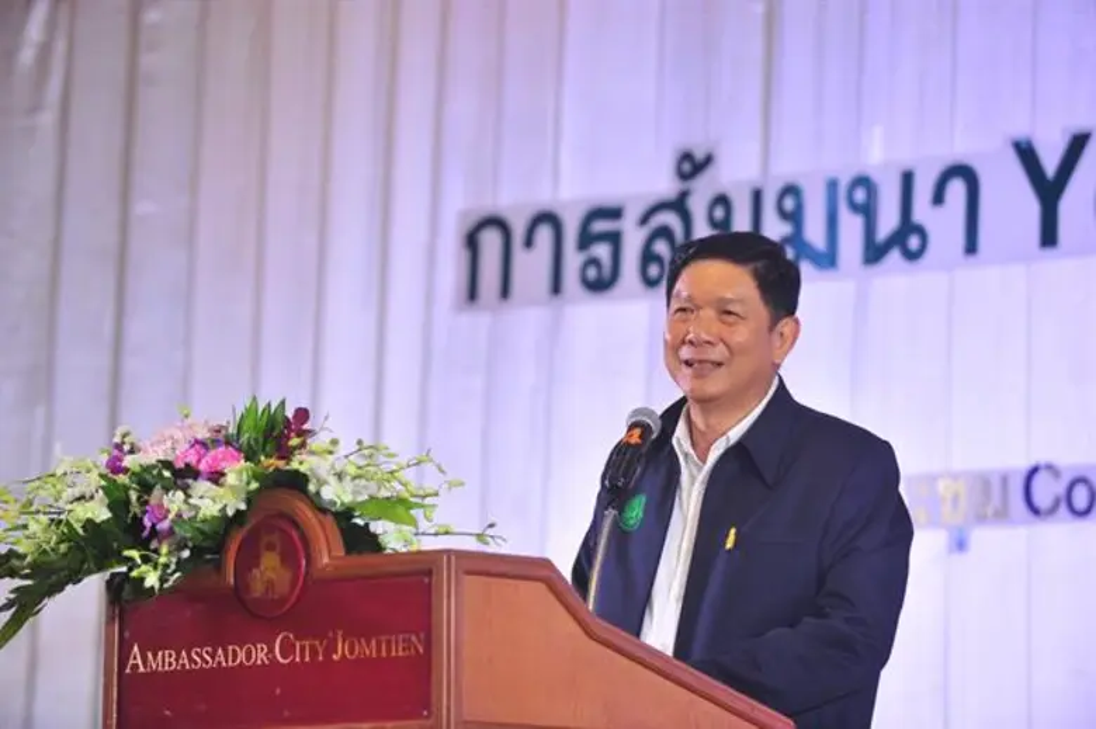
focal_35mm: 200
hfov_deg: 10.3
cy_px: 364
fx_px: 6085
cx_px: 548
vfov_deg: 6.9
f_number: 4
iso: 1000
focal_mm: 200
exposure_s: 1/125
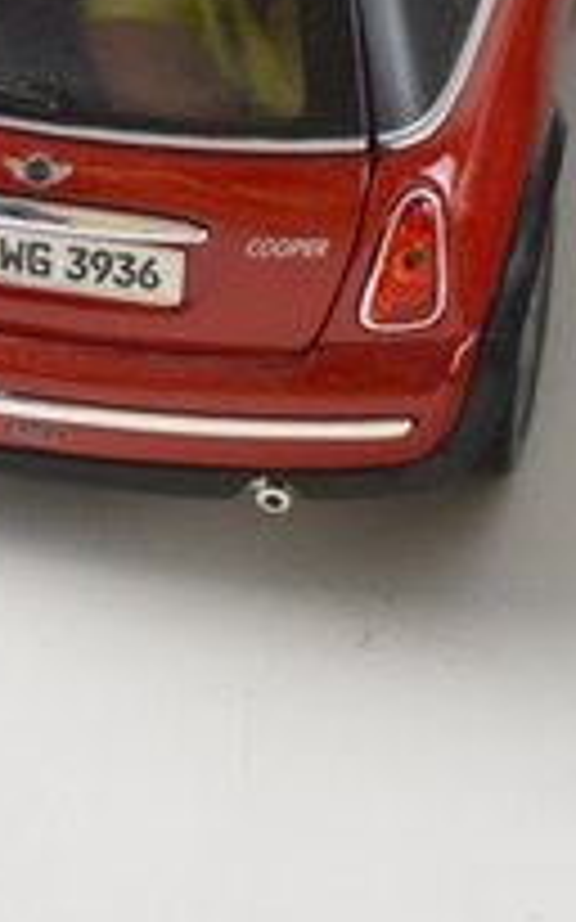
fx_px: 4047
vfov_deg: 13.0
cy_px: 216
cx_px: 706
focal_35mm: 161
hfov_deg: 8.1
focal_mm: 36
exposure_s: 1/125
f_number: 5.3
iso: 400
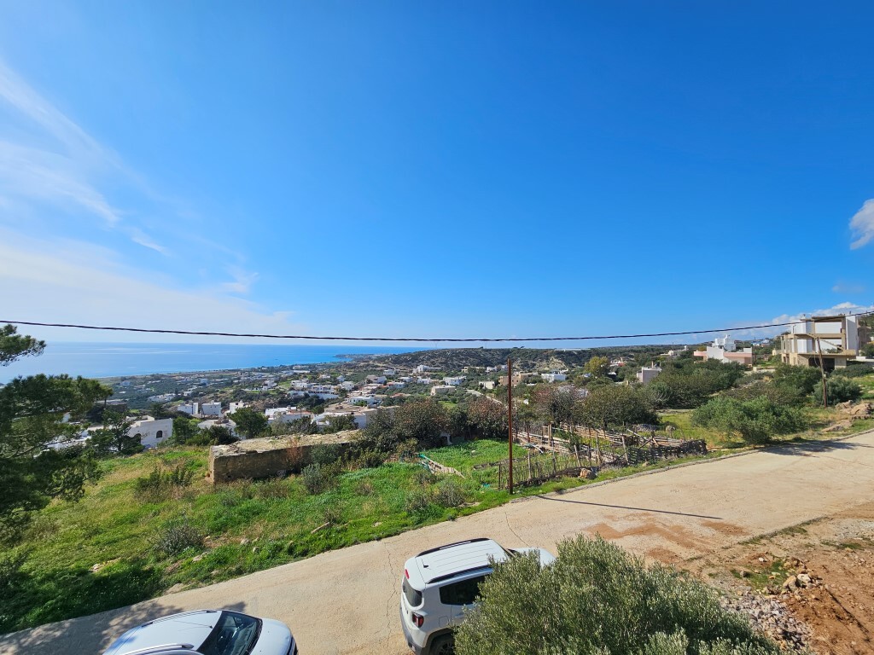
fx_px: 328
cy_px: 328
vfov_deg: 89.9
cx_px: 437
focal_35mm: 13
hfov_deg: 106.2
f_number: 2.2
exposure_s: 1/4469
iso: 50
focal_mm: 2.2
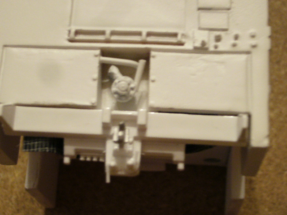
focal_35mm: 92
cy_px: 108
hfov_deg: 21.3
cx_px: 144
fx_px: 763
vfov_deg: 16.1
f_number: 4.1
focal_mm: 12.2
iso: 200
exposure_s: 1/5
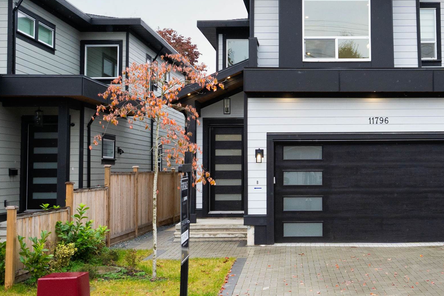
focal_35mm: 55
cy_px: 123
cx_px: 324
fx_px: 678
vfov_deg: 24.6
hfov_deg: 35.6
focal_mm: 28
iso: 640
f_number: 2.8
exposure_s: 1/1250
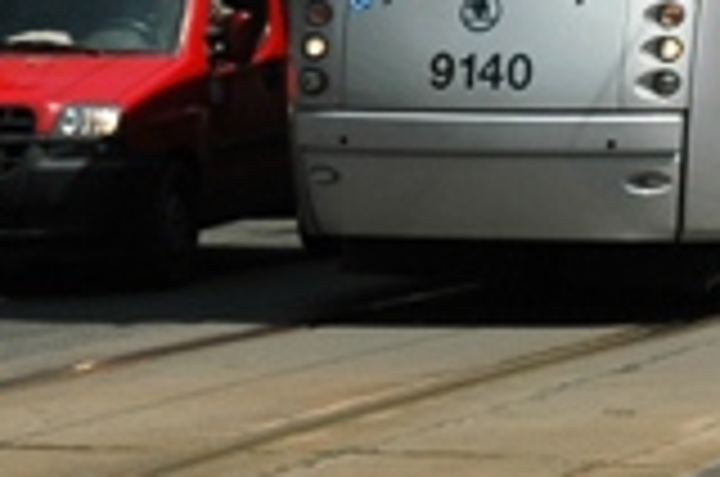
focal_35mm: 300
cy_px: -346
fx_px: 5988
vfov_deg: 4.5
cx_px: 1017
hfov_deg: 6.8
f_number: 5.6
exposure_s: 1/1600
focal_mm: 40
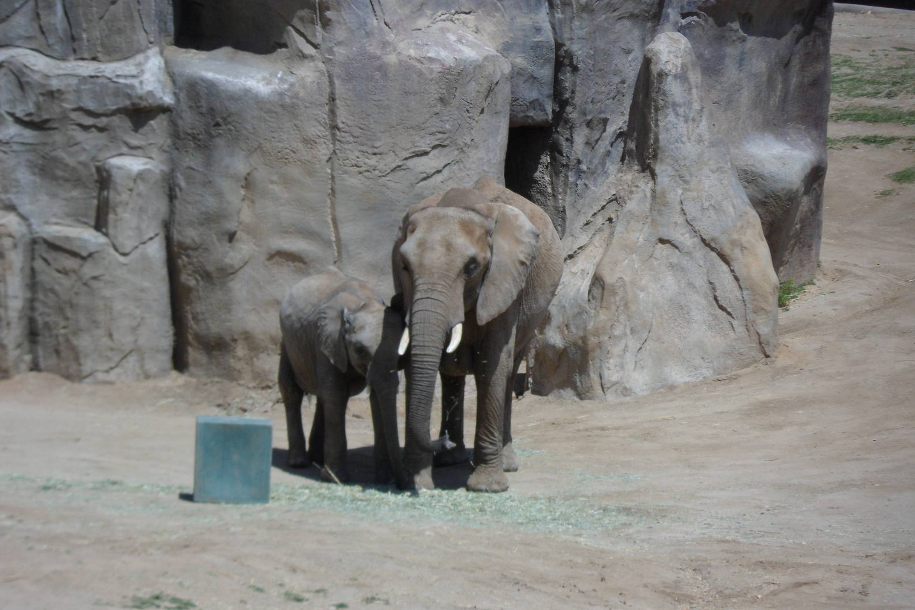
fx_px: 7167
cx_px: 456
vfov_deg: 4.9
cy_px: 283
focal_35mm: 282
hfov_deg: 7.3
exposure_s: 1/750
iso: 80
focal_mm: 46.8
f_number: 5.9
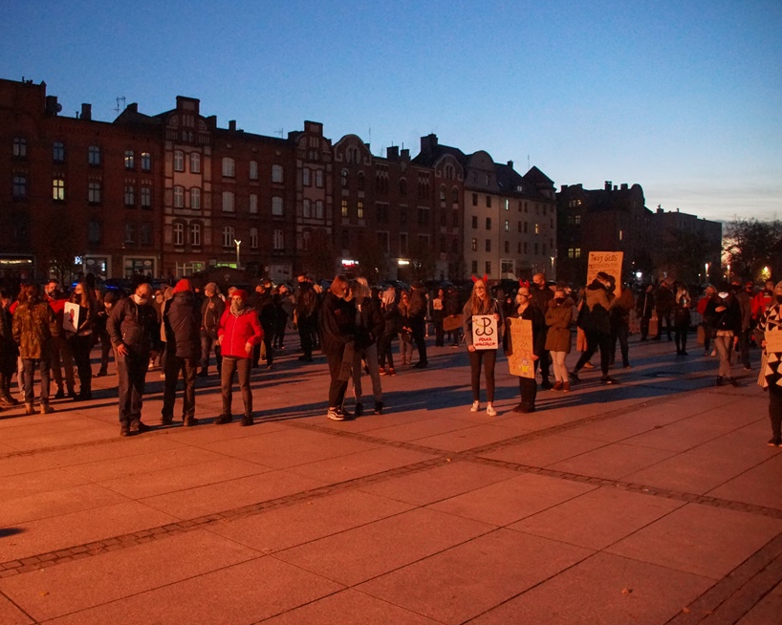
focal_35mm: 31
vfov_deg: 47.1
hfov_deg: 56.7
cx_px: 308
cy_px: 312
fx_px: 717
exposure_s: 1/60
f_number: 4
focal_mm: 18
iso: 6400
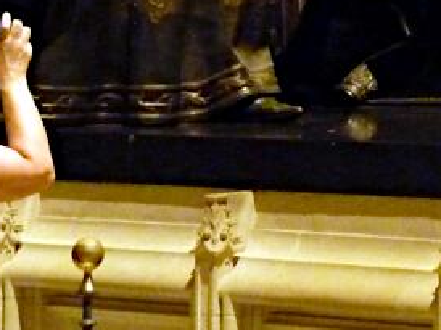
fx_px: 2902
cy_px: -346
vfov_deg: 6.3
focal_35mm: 228
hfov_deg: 8.4
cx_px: 713
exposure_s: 1/5
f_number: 3.8
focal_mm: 8.5
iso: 800
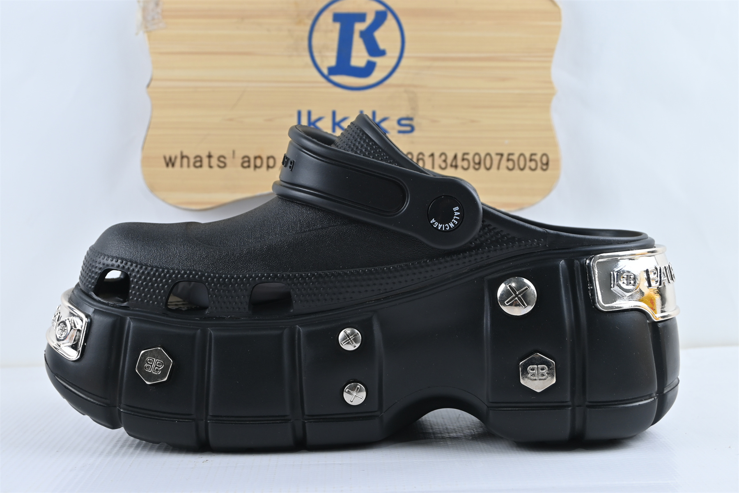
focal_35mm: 47
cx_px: 370
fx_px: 970
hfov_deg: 41.7
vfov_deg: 28.5
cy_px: 246
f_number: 5.6
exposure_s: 1/40
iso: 180
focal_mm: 31.5
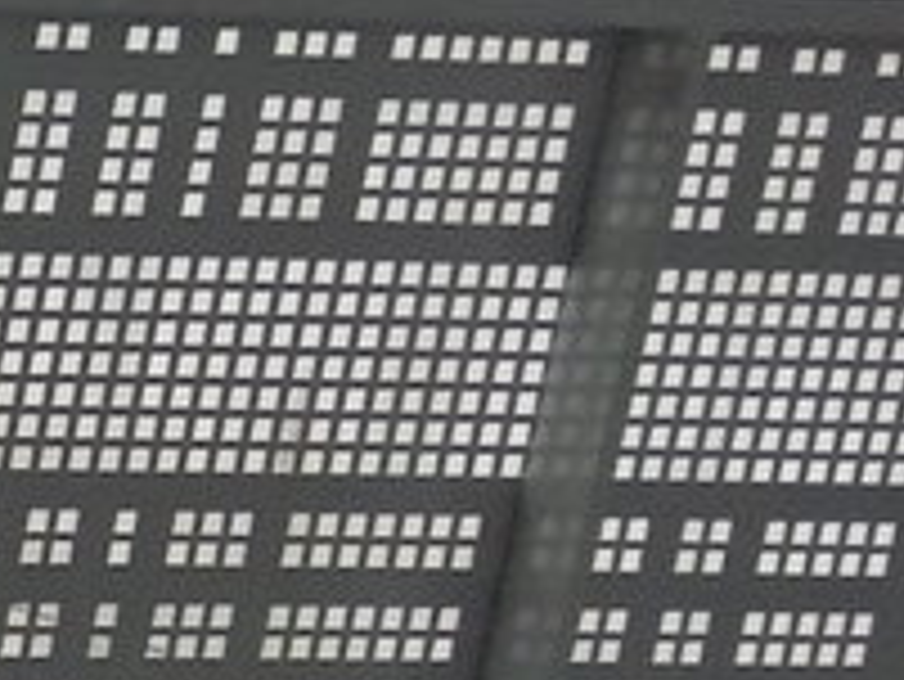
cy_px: 1171
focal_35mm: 223
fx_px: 5827
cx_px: -2510
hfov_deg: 7.1
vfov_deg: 6.5
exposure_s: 1/100
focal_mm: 3.43
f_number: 2.2
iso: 144
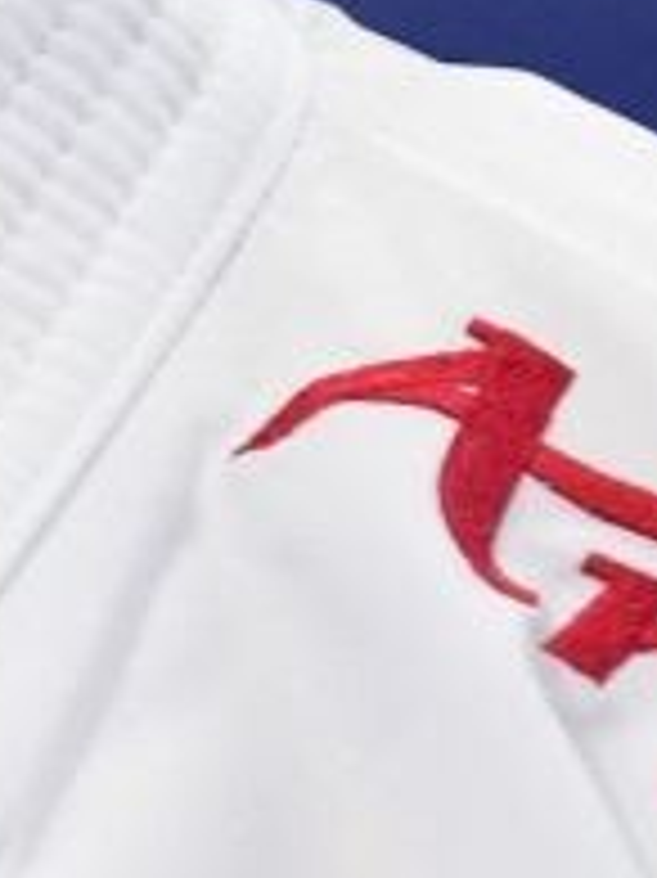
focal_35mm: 1633
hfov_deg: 0.9
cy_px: -883
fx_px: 41370
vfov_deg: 1.2
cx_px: -1490
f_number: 3.2
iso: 3200
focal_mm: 184
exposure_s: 1/1000
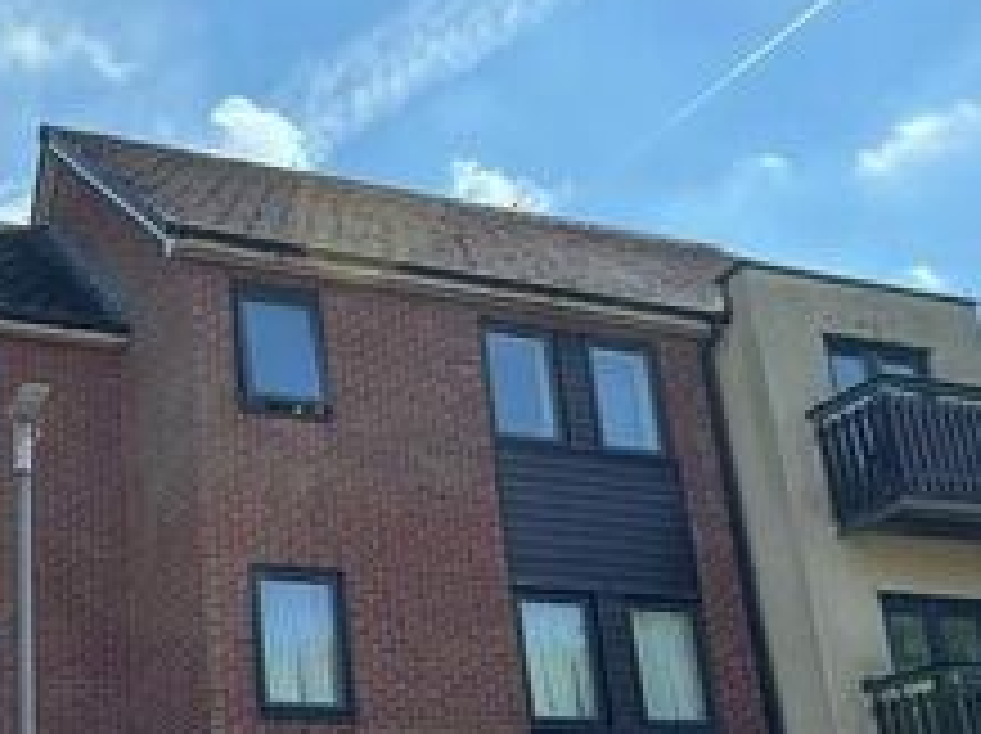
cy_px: 628
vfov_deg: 31.0
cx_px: 112
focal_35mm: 45
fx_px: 1274
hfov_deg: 39.3
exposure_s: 1/600
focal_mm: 2.22
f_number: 2.2
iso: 50
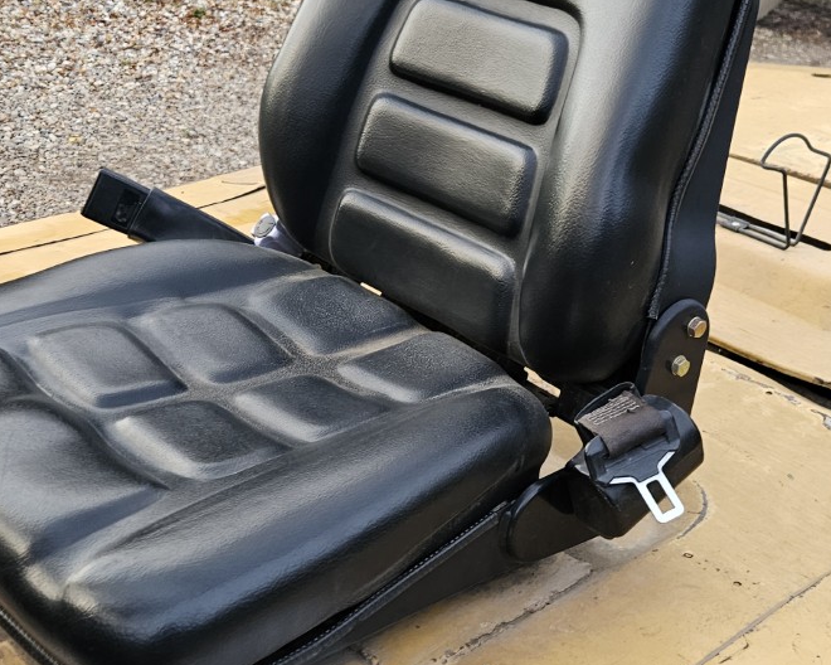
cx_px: 499
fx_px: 1205
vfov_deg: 30.7
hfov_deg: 37.9
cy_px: 406
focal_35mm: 49
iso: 160
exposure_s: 1/100
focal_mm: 5.4
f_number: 1.8
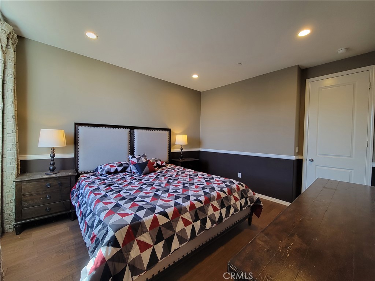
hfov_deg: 106.2
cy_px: 140
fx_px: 141
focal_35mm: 13
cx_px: 188
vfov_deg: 89.9
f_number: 2.2
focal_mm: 2.2
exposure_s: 1/60
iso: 125
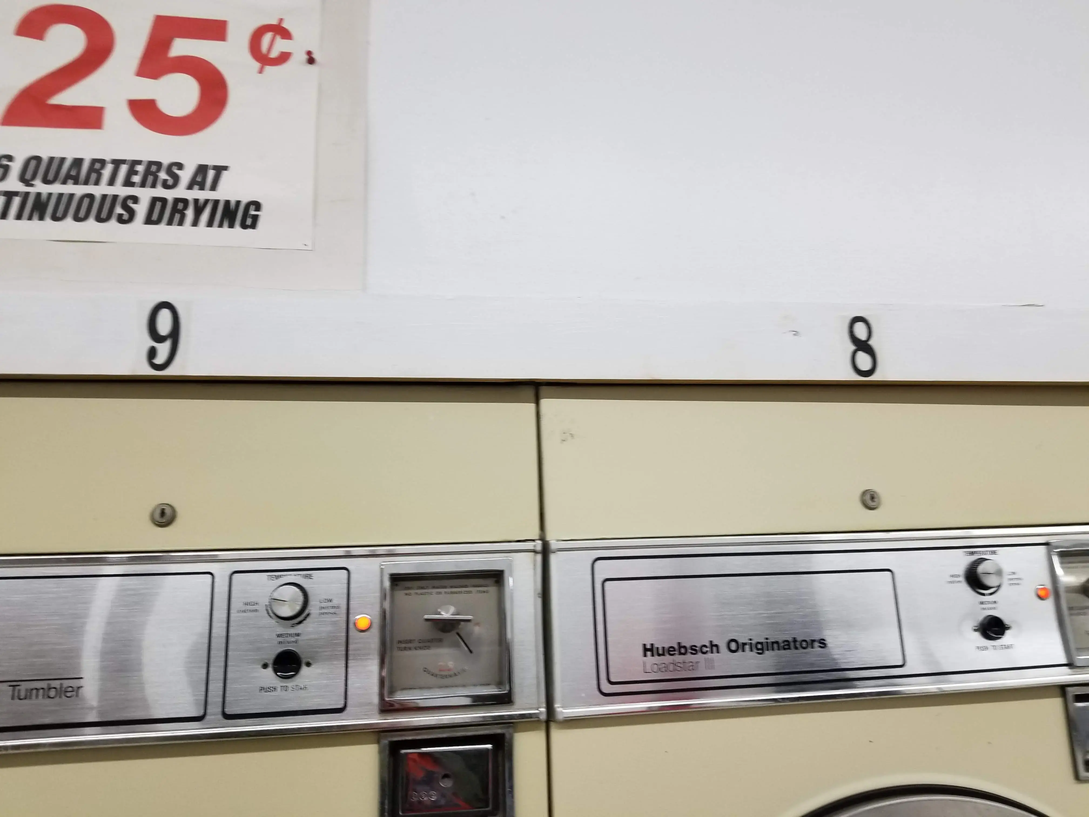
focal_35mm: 26
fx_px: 818
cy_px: 408
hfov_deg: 67.3
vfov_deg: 53.1
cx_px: 544
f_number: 1.7
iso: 125
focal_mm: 4.25
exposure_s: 1/60
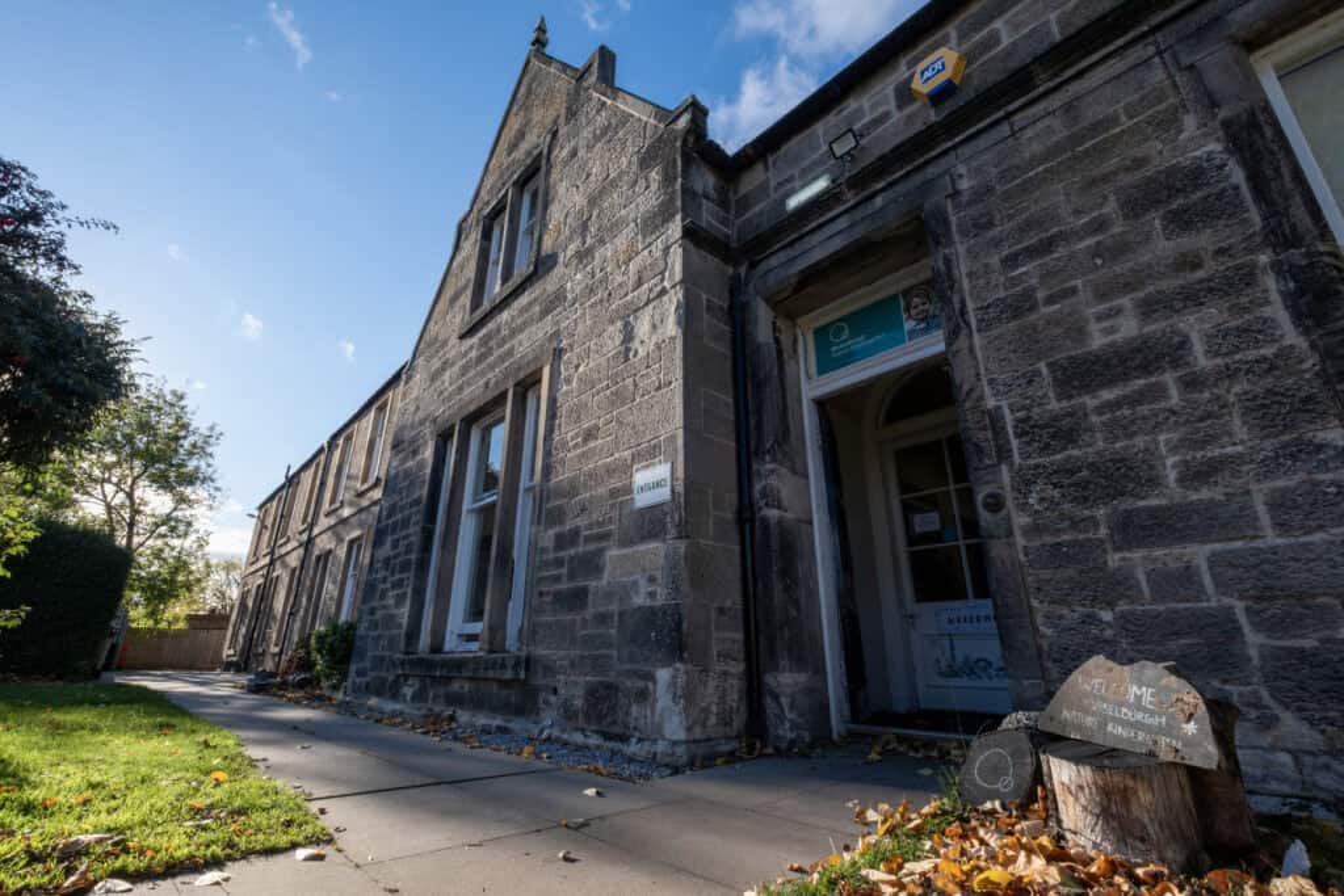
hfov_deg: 100.4
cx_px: 672
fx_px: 560
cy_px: 448
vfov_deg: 77.3
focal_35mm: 15
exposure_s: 1/80
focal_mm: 10
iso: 200
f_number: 13
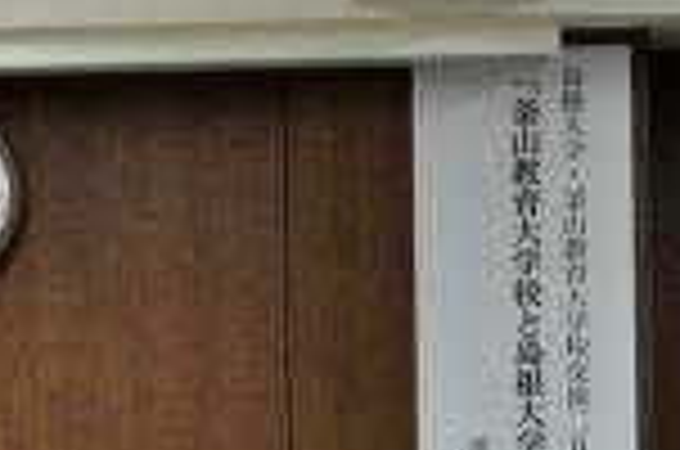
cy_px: 472
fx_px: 4627
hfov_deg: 8.3
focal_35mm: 245
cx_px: -239
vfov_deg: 5.6
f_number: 5.6
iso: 800
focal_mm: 55
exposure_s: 1/40
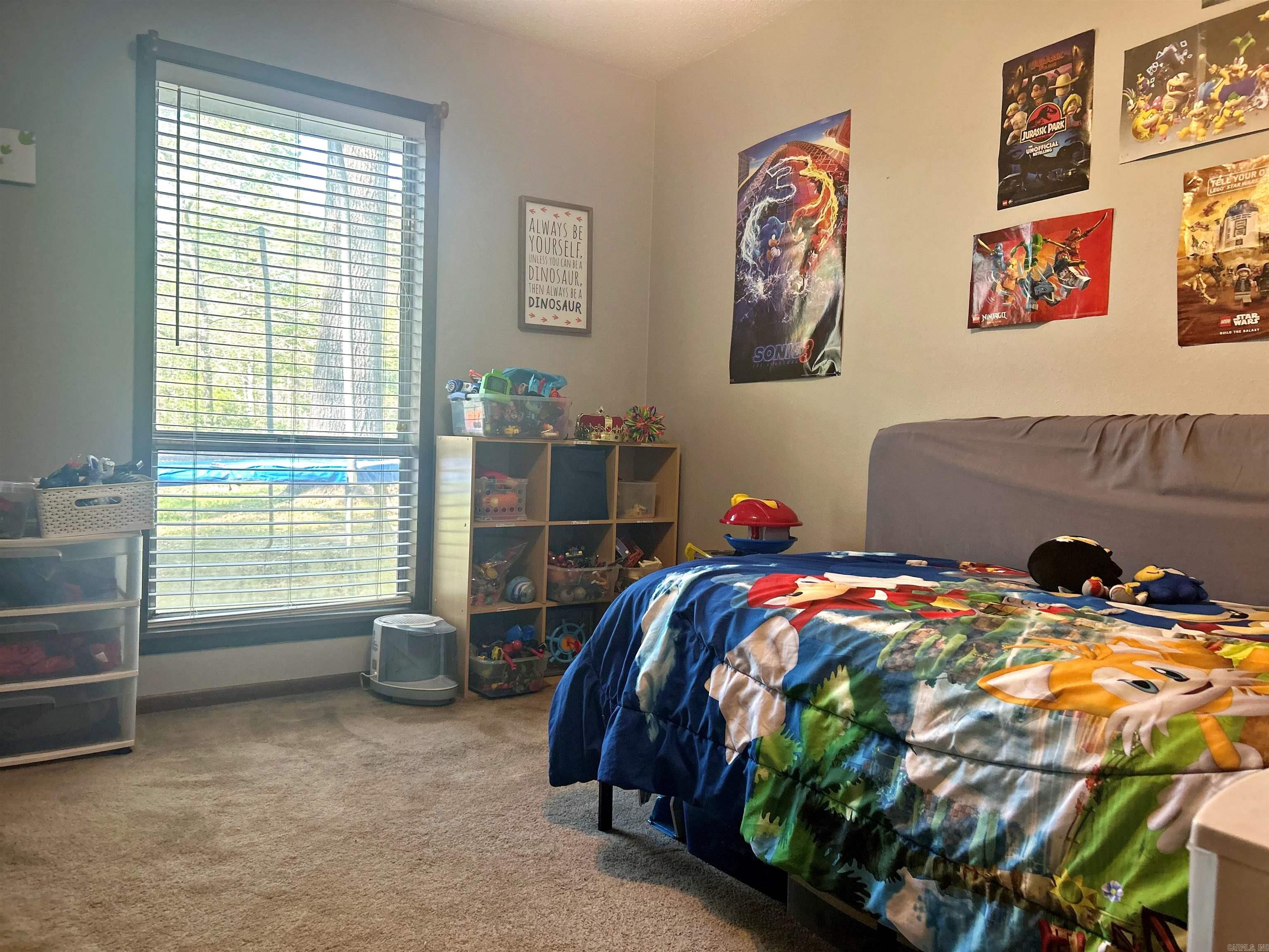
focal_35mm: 26
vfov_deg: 53.1
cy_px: 476
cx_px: 634
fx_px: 953
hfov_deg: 67.3
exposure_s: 1/60
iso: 125
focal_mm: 5.7
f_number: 1.5
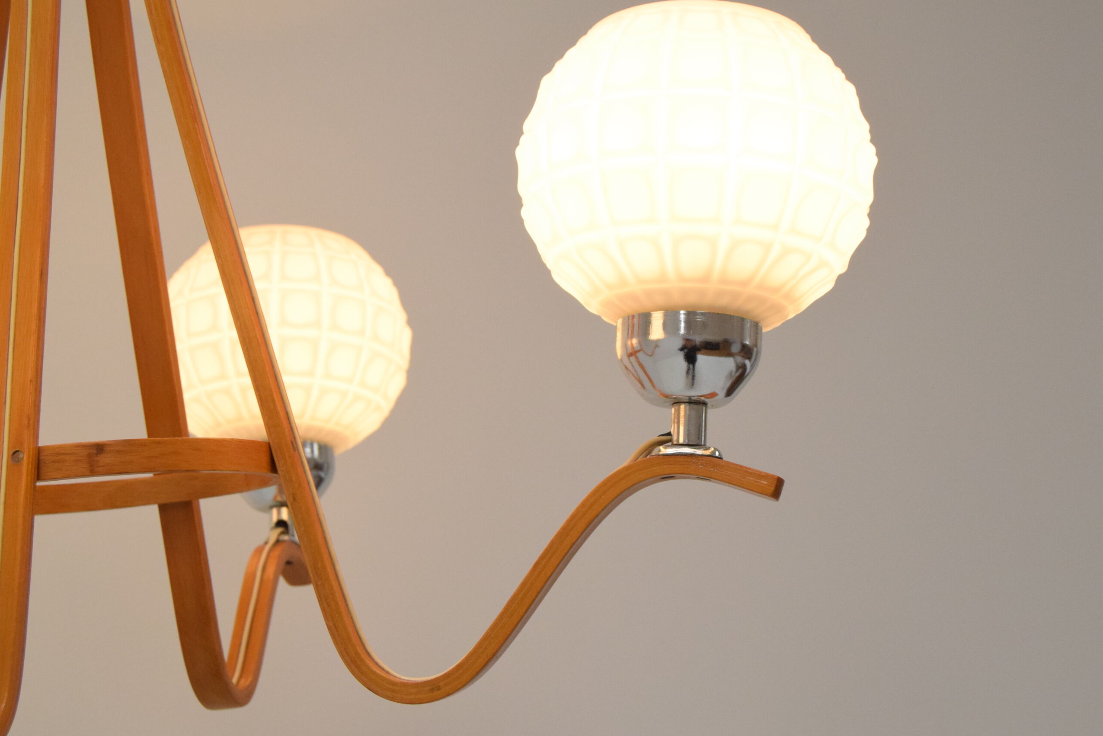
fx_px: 1672
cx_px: 635
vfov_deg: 24.8
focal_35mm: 55
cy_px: 405
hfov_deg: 36.4
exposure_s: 1/250
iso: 1600
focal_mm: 31
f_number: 8
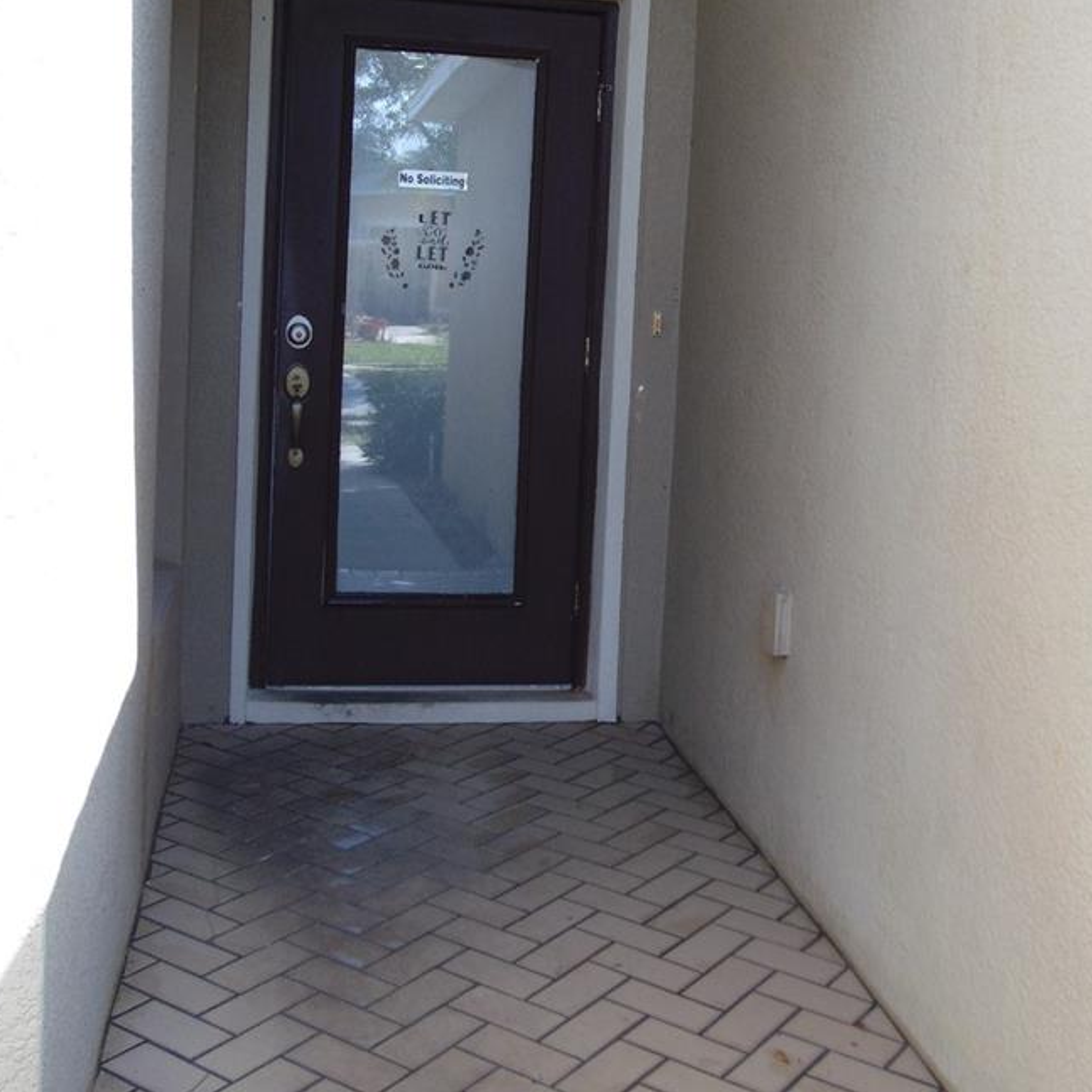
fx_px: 1463
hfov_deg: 40.9
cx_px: 574
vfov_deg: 40.5
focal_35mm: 41
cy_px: 378
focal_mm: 4.5
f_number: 3
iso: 80
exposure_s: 1/160
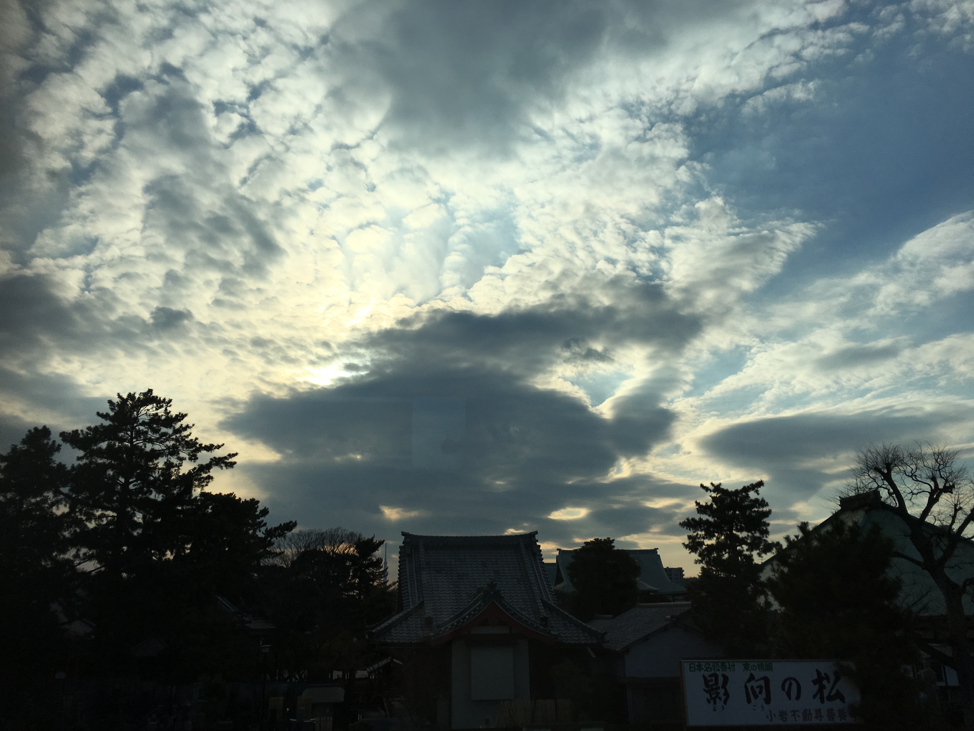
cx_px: 487
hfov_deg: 61.7
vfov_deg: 48.2
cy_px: 366
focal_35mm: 29
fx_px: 816
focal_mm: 4.15
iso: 25
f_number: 2.2
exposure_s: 1/4274
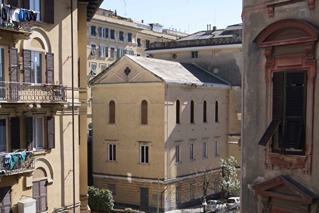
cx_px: 155
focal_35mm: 56
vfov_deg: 24.0
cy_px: 150
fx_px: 496
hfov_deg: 35.6
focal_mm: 26
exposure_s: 1/80
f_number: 10
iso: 100
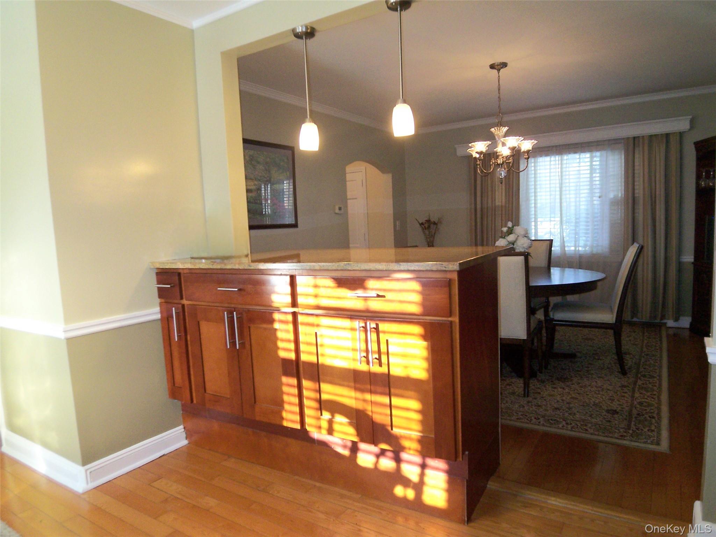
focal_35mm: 23
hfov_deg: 73.9
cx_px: 358
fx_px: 476
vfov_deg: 58.9
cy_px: 268
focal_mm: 3.8
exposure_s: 1/30
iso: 125
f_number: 2.8
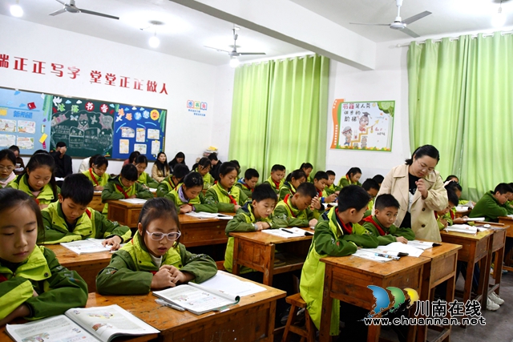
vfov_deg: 48.0
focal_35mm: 27
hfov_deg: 67.4
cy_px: 171
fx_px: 385
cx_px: 256
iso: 1100
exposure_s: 1/125
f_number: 3.5
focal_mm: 18
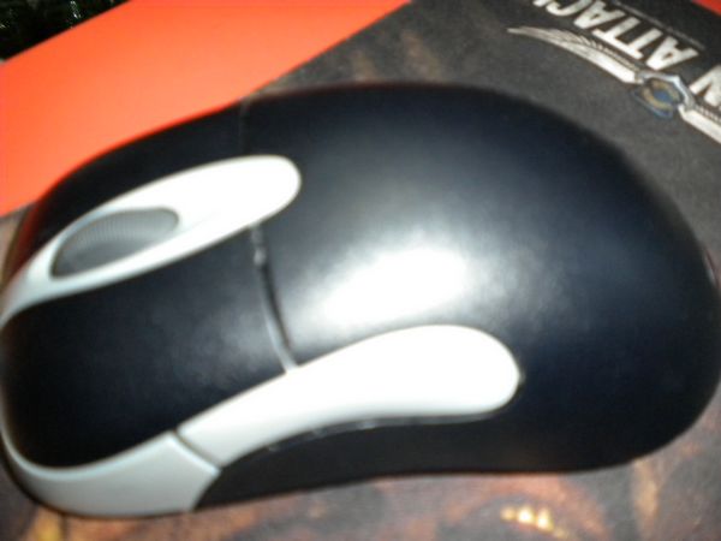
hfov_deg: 52.6
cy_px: 270
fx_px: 729
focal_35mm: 35
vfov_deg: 40.7
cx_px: 360
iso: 400
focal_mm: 6.3
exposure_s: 1/30
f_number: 3.1
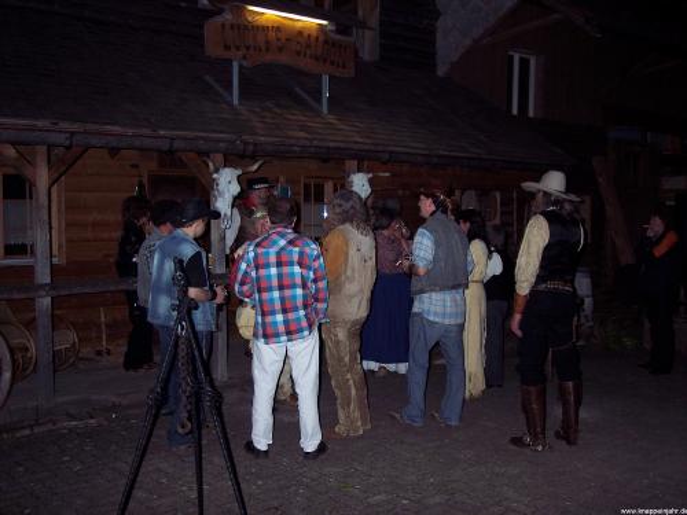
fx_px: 774
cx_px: 344
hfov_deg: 47.9
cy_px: 258
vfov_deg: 36.8
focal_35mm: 39
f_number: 2.8
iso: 100
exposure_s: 1/60
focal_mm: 8
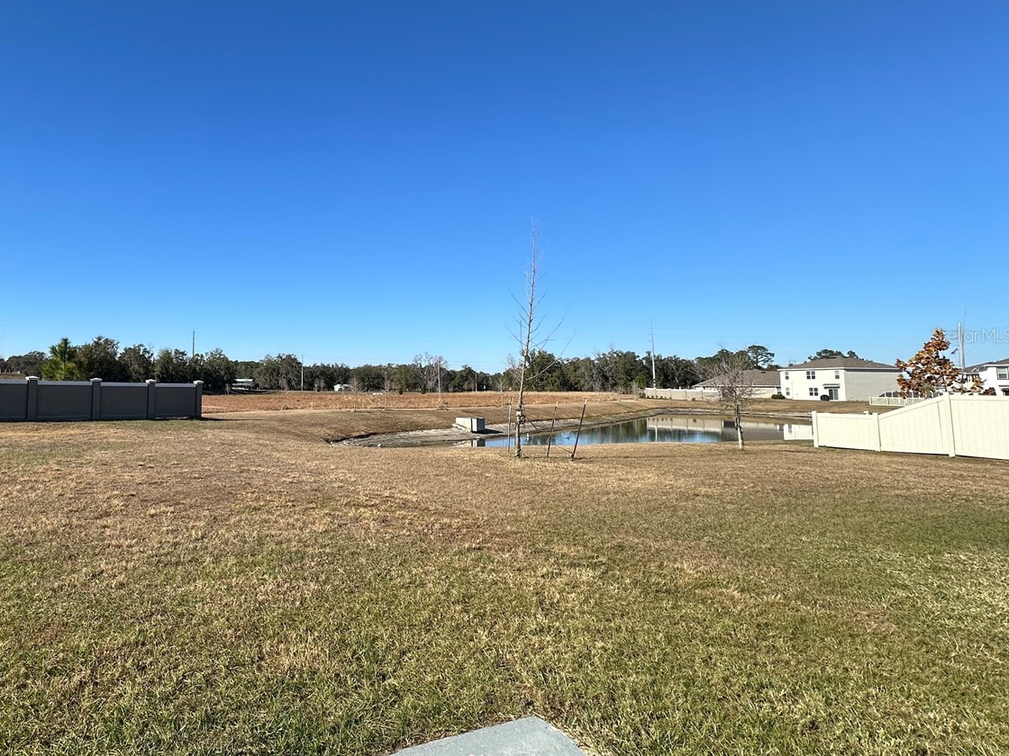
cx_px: 296
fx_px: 583
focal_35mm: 20
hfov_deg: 77.7
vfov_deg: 65.8
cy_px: 335
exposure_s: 1/1553
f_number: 2.2
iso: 50
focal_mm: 2.22
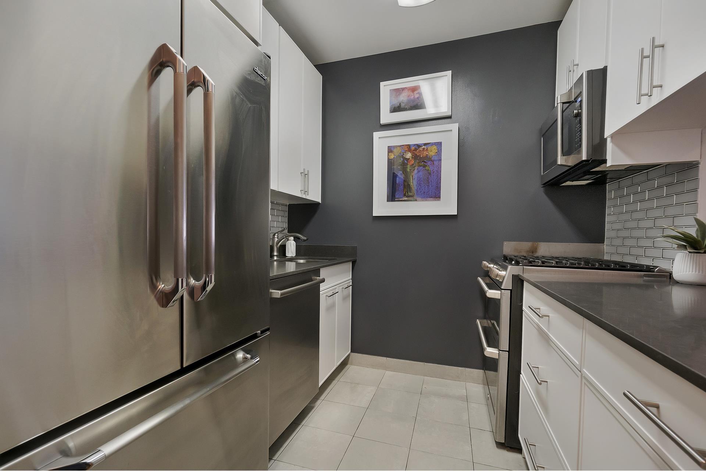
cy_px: 236
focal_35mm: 15
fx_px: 294
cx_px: 353
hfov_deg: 100.4
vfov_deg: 77.3
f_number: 9
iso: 800
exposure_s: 1/15
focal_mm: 10
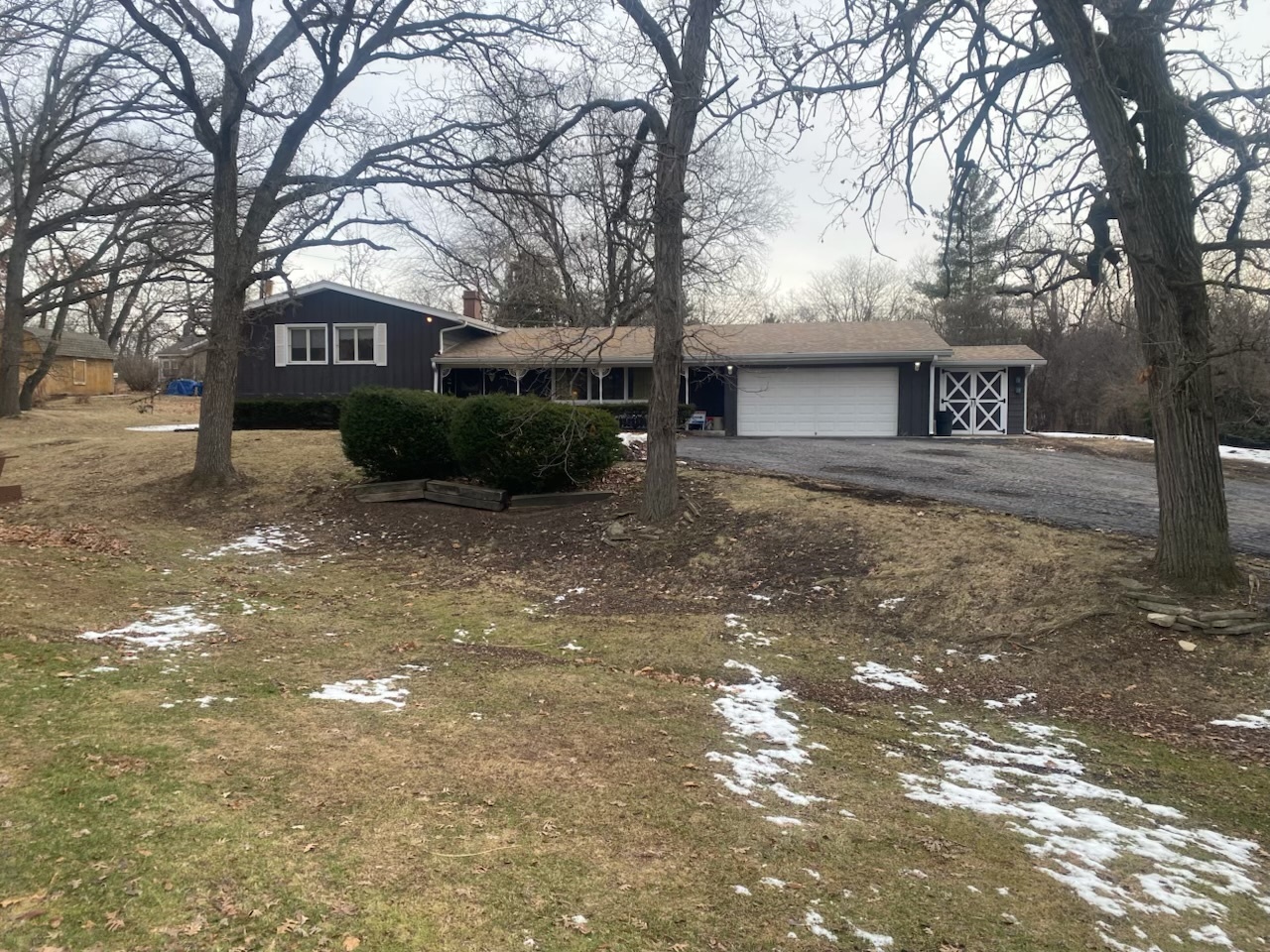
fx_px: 954
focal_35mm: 26
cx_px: 635
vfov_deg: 53.1
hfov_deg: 67.3
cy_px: 476
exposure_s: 1/719
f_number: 1.8
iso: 32
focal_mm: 4.25
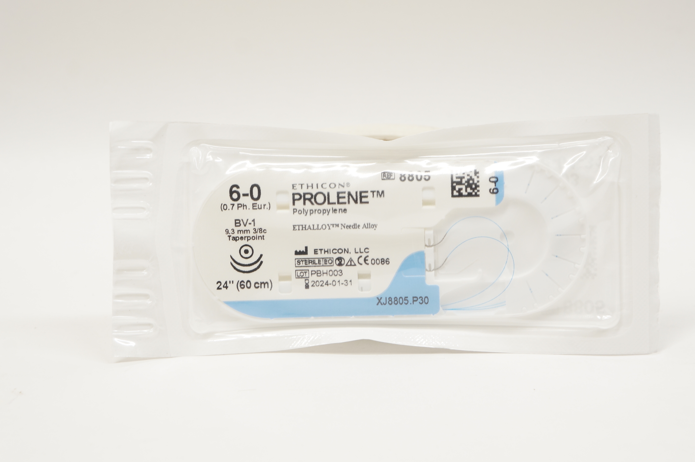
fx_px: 1225
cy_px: 230
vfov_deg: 21.3
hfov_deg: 31.7
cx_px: 374
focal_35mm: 64
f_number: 7.1
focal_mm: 39
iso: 400
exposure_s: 1/40
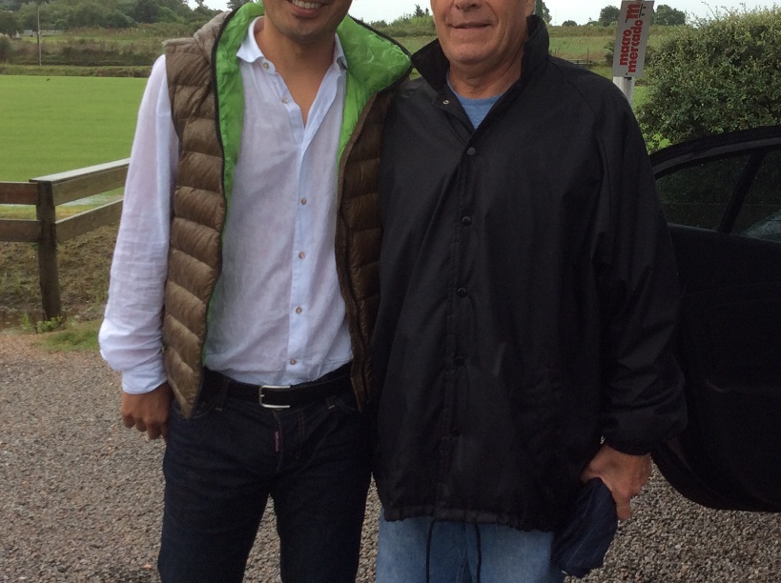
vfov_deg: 30.7
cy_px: 226
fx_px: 1059
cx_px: 460
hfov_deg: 40.3
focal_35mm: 47
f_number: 2.4
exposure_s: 1/321
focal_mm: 3.3
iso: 32
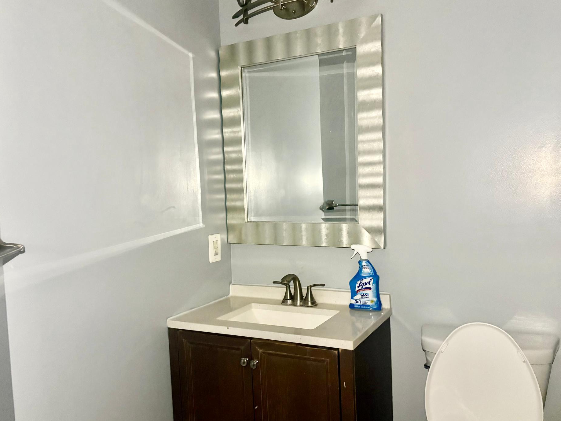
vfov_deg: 48.2
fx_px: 470
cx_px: 277
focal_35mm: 29
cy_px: 223
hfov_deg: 61.7
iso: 640
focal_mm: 5.96
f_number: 1.6
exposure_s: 1/30
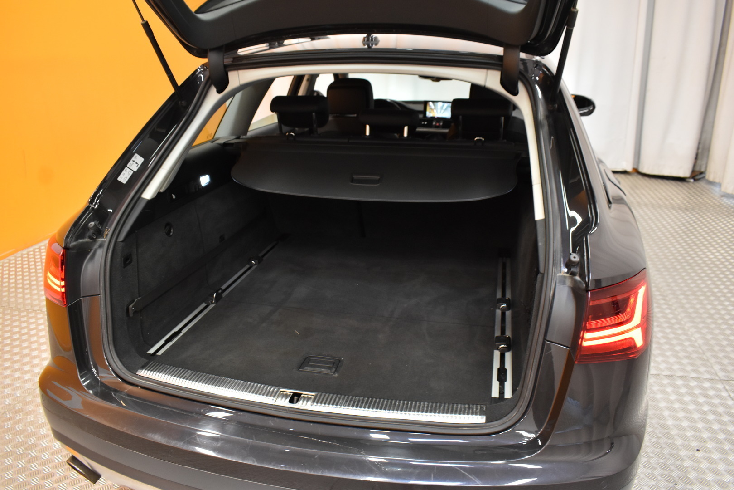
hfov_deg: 67.4
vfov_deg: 47.9
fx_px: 550
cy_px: 245
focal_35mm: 27
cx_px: 367
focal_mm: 18
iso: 1250
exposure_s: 1/40
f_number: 5.6
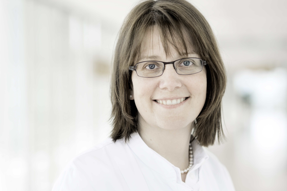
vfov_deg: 11.4
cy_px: 91
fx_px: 957
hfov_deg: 17.1
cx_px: 154
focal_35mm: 120
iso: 64
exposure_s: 1/250
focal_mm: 85
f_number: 2.2
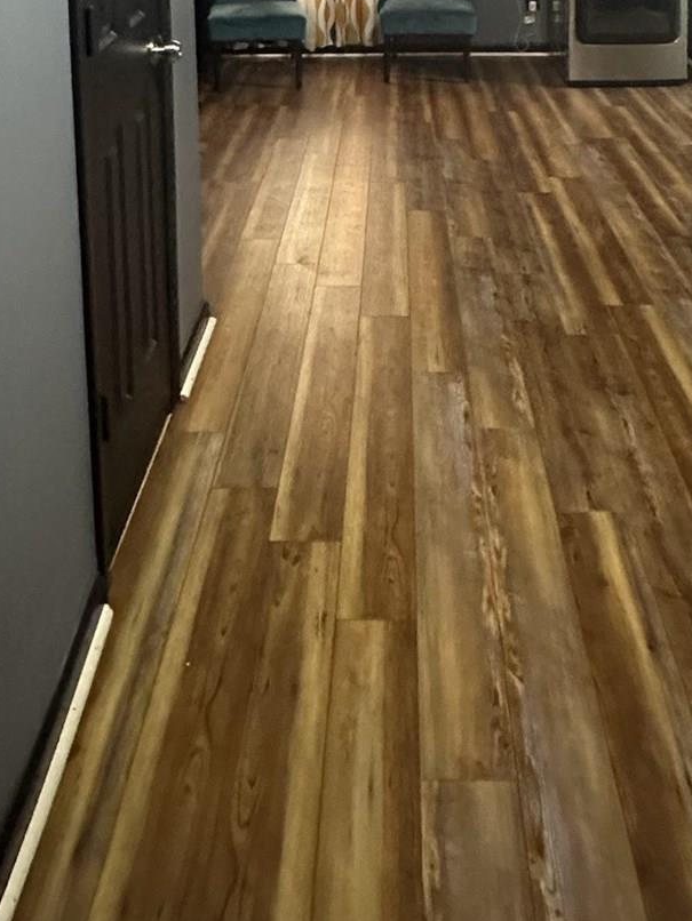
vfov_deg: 38.7
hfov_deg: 35.9
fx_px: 1066
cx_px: 390
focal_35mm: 40
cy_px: -91
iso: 1000
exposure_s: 1/40
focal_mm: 2.22
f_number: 2.2
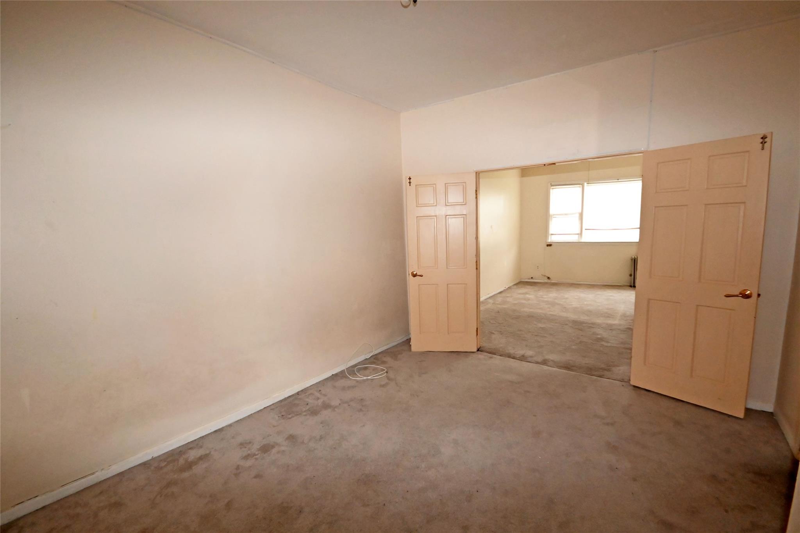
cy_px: 266
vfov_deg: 77.3
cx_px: 400
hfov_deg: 100.4
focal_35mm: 15
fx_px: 333
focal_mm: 10
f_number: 4
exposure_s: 1/60
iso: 2200
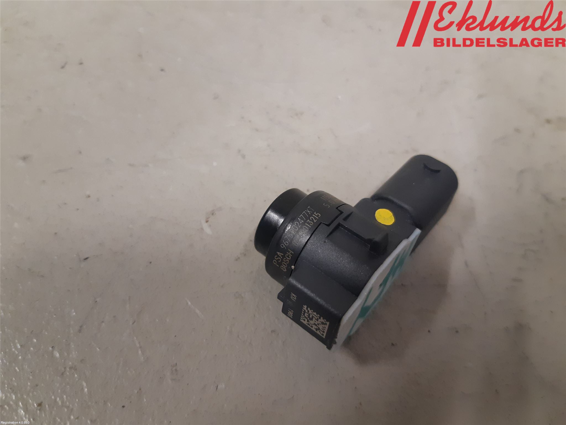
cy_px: 212
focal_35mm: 26
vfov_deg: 53.1
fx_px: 425
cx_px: 283
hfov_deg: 67.3
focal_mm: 3.93
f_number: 1.7
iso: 250
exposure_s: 1/50
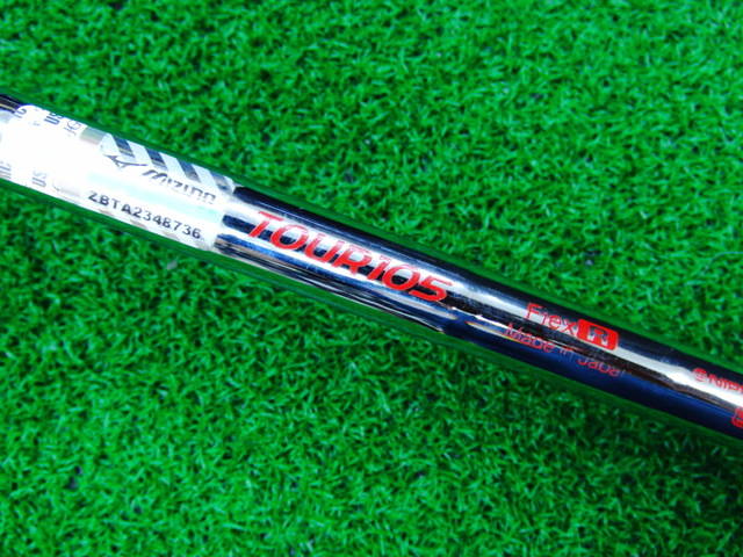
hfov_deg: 50.1
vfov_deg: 38.7
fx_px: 794
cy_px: 278
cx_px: 372
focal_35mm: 37
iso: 400
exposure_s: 1/30
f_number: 3.6
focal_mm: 6.42
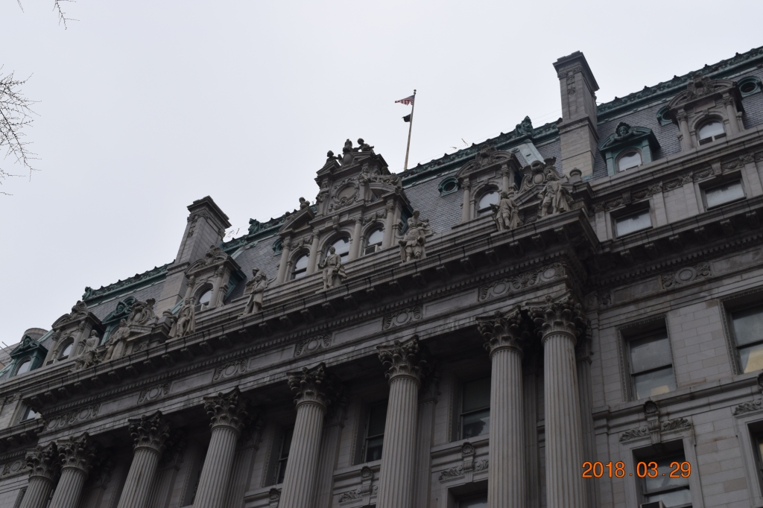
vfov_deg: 28.1
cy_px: 254
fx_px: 1017
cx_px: 382
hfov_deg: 41.1
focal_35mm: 48
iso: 360
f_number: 8
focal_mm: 32
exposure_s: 1/250
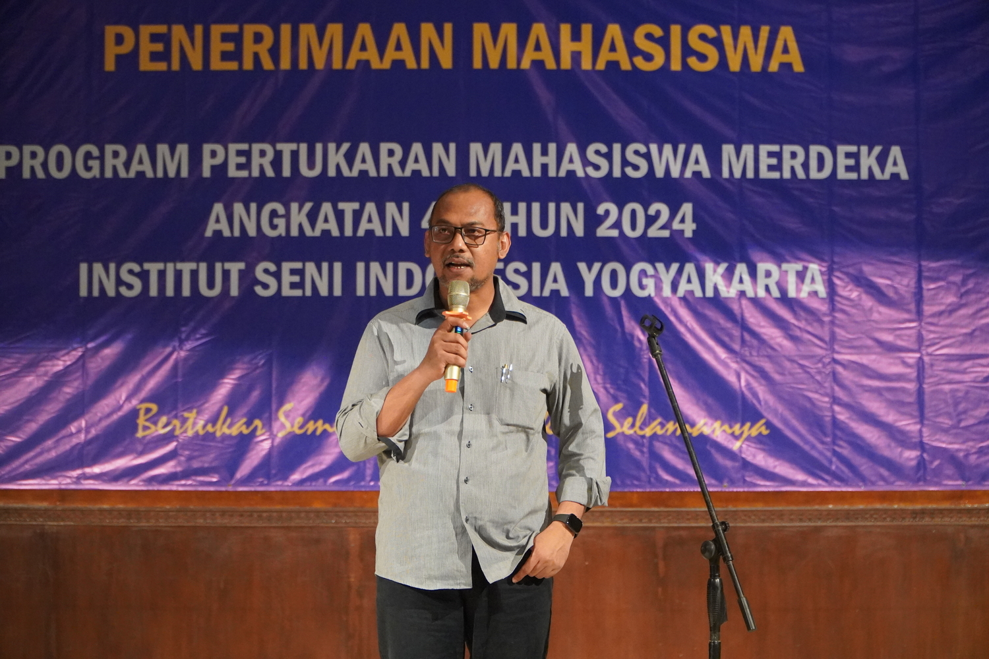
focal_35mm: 110
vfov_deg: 12.5
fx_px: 3008
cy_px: 330
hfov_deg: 18.7
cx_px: 494
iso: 4000
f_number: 4
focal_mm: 73
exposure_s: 1/160
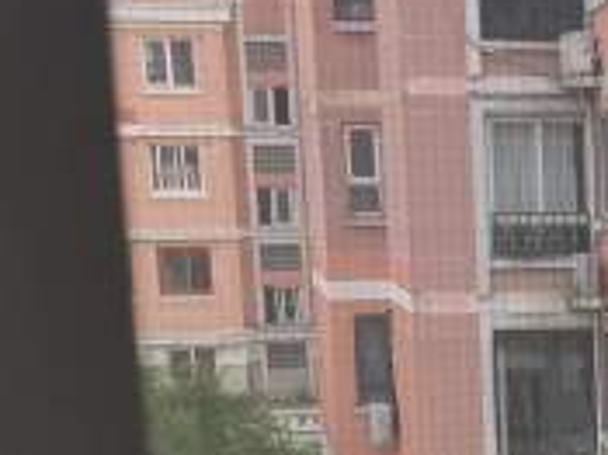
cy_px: 688
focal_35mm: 119
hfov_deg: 15.7
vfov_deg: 11.9
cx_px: 799
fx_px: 2089
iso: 50
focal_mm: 5.58
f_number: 1.8
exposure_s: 1/158
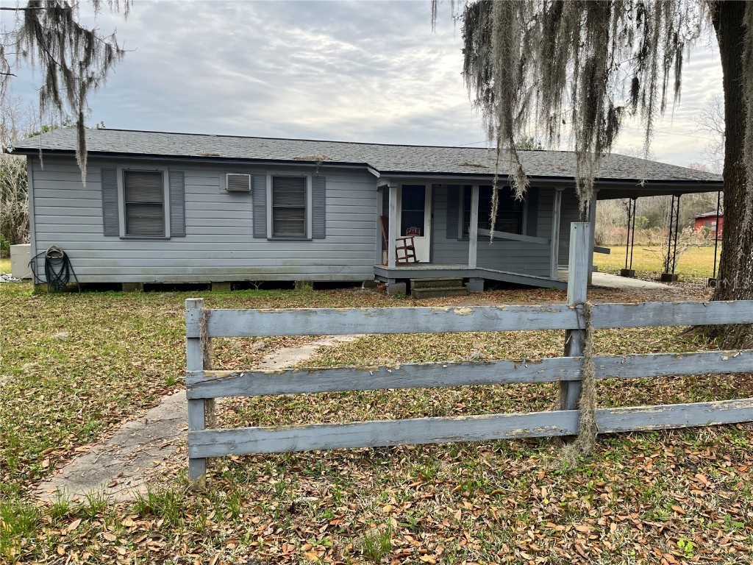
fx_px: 566
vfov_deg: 53.1
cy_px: 282
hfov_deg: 67.3
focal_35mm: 26
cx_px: 376
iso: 50
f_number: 1.6
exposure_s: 1/705
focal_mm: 5.1
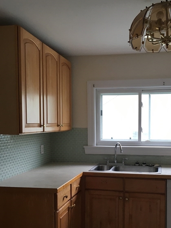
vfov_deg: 46.4
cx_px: 108
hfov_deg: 35.8
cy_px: 142
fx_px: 263
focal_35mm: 40
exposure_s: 1/40
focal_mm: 4.15
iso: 25
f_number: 2.2
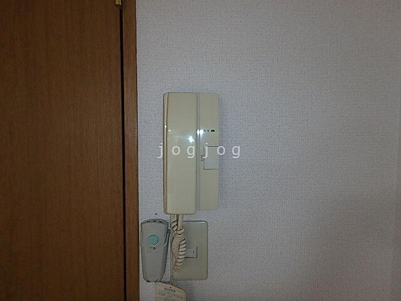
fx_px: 243
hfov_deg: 79.0
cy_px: 150
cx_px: 200
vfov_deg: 63.4
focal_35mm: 21
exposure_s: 1/30
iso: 250
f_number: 3.5
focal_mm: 3.7
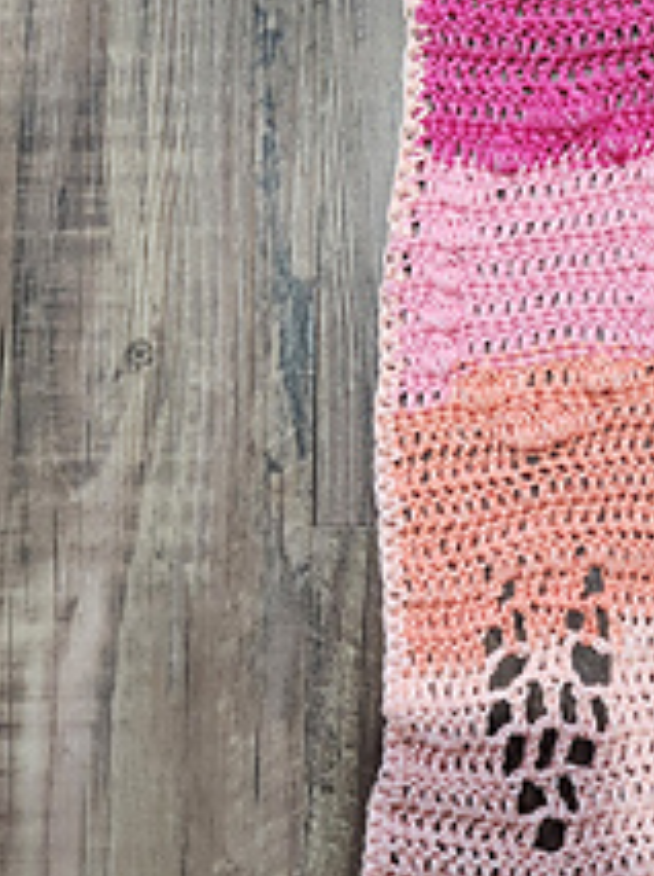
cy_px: 296
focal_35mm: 54
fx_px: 1364
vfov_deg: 35.3
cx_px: 596
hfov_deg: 26.0
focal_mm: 5.4
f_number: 1.8
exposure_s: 1/60
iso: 800
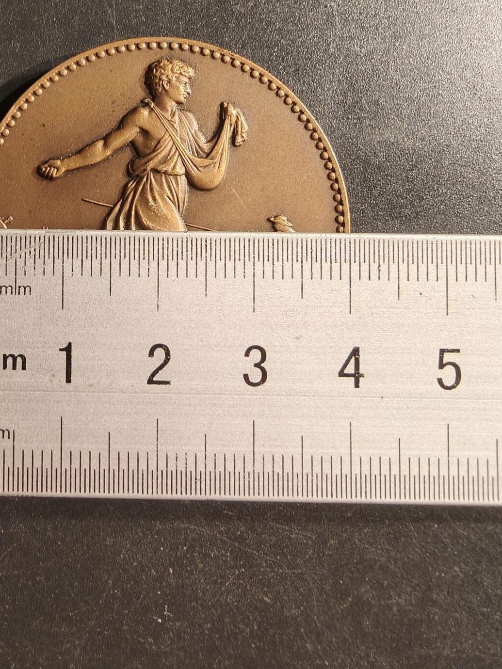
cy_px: 300
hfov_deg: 46.5
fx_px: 580
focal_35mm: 30
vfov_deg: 59.8
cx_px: 194
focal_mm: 2.32
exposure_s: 1/50
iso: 160
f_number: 2
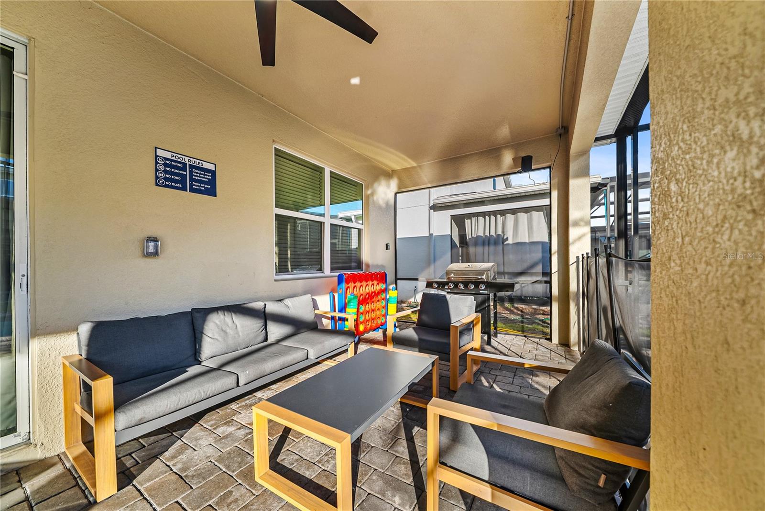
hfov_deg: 112.6
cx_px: 382
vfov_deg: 90.1
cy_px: 256
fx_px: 255
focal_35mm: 12
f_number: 4.5
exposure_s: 1/40
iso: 400
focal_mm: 12
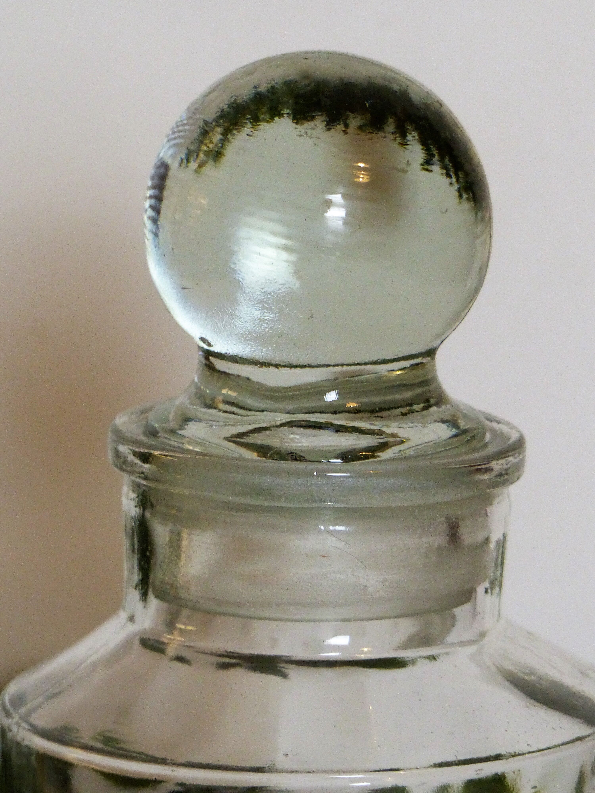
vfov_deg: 5.8
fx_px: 7792
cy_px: 396
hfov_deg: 4.4
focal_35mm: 340
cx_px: 298
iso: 400
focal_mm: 55.7
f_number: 2.8
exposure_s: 1/60
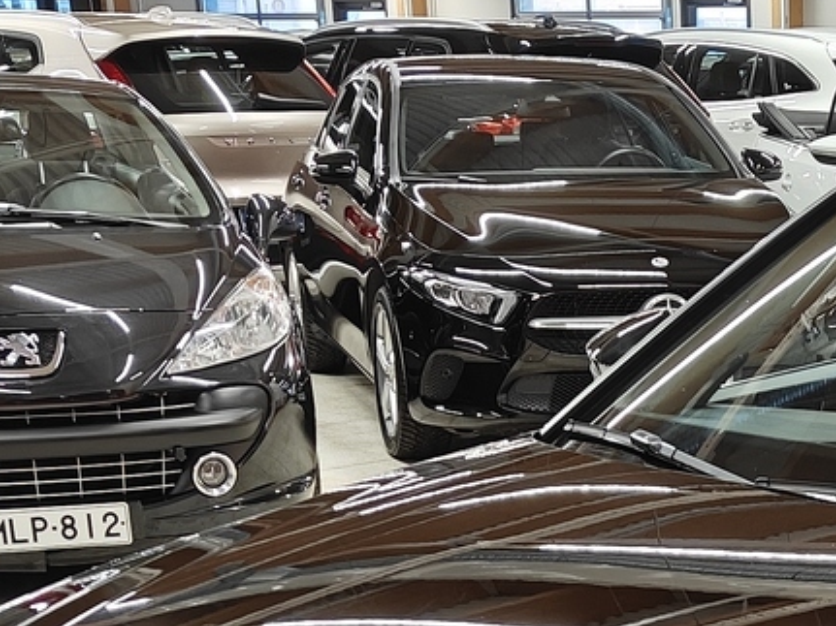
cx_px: 937
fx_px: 2342
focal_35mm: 97
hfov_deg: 19.3
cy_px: 979
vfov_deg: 14.1
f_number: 1.8
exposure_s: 1/50
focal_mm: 5.59
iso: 80
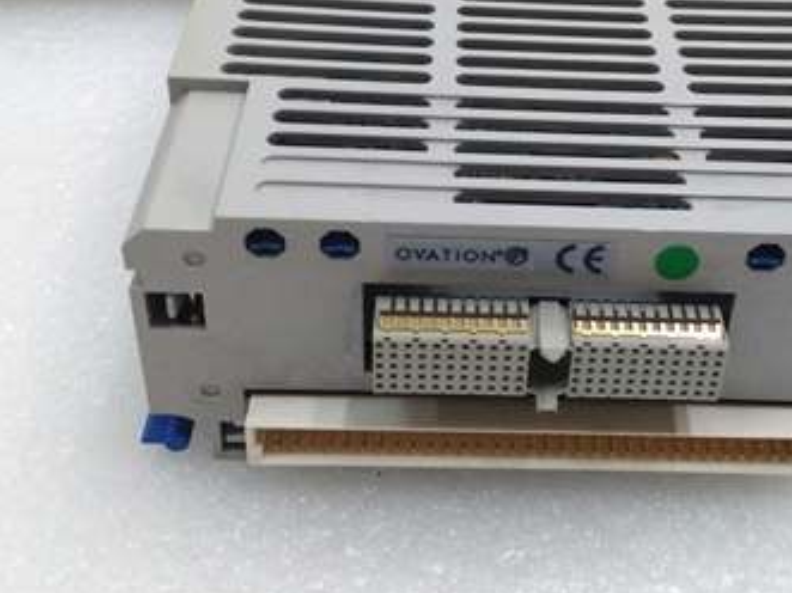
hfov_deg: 38.5
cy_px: 206
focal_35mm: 49
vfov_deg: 29.5
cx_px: 524
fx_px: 1121
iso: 432
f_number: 2
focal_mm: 3.79
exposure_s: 1/33
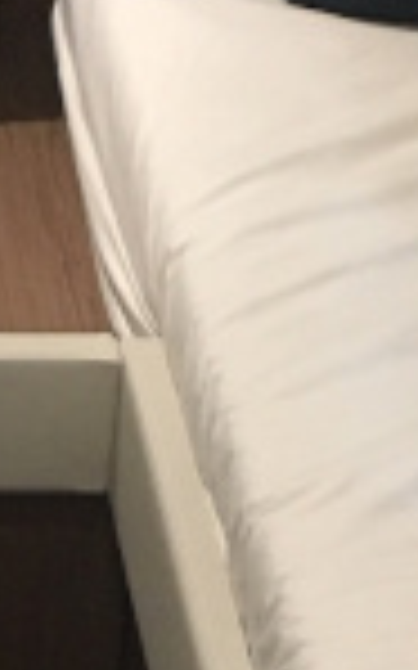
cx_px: -198
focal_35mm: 165
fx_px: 3010
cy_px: 531
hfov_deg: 7.8
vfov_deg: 12.6
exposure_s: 1/33
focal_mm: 4.15
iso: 200
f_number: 2.2
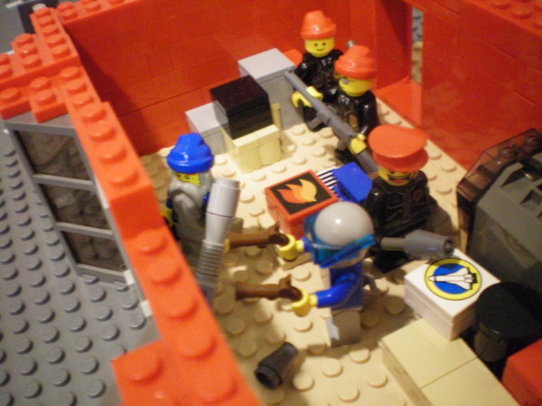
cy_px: 203
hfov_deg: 49.0
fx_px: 595
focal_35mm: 38
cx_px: 271
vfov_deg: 37.7
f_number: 3.1
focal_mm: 6.3
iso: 400
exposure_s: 1/10
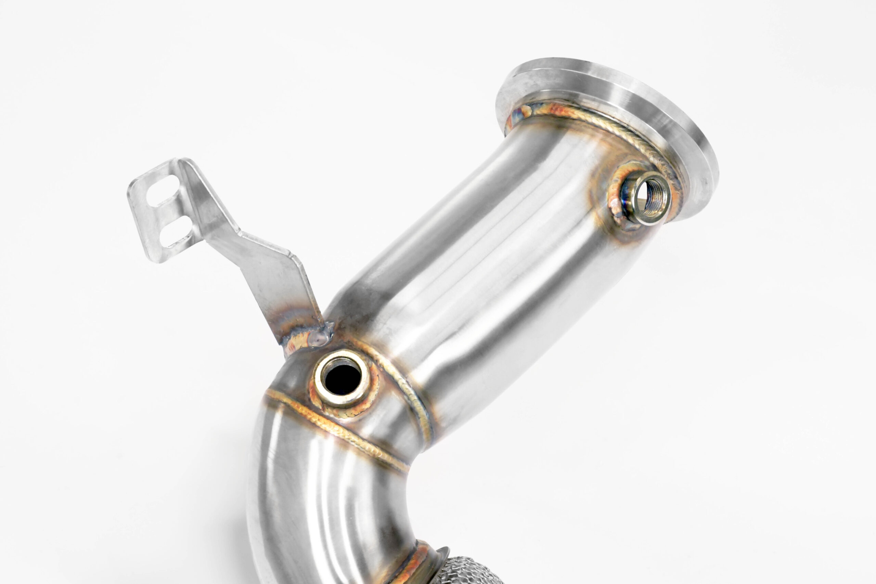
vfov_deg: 12.2
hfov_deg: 18.3
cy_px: 292
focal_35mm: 112
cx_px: 438
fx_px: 2725
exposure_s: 1/80
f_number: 13
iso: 2500
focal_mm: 75
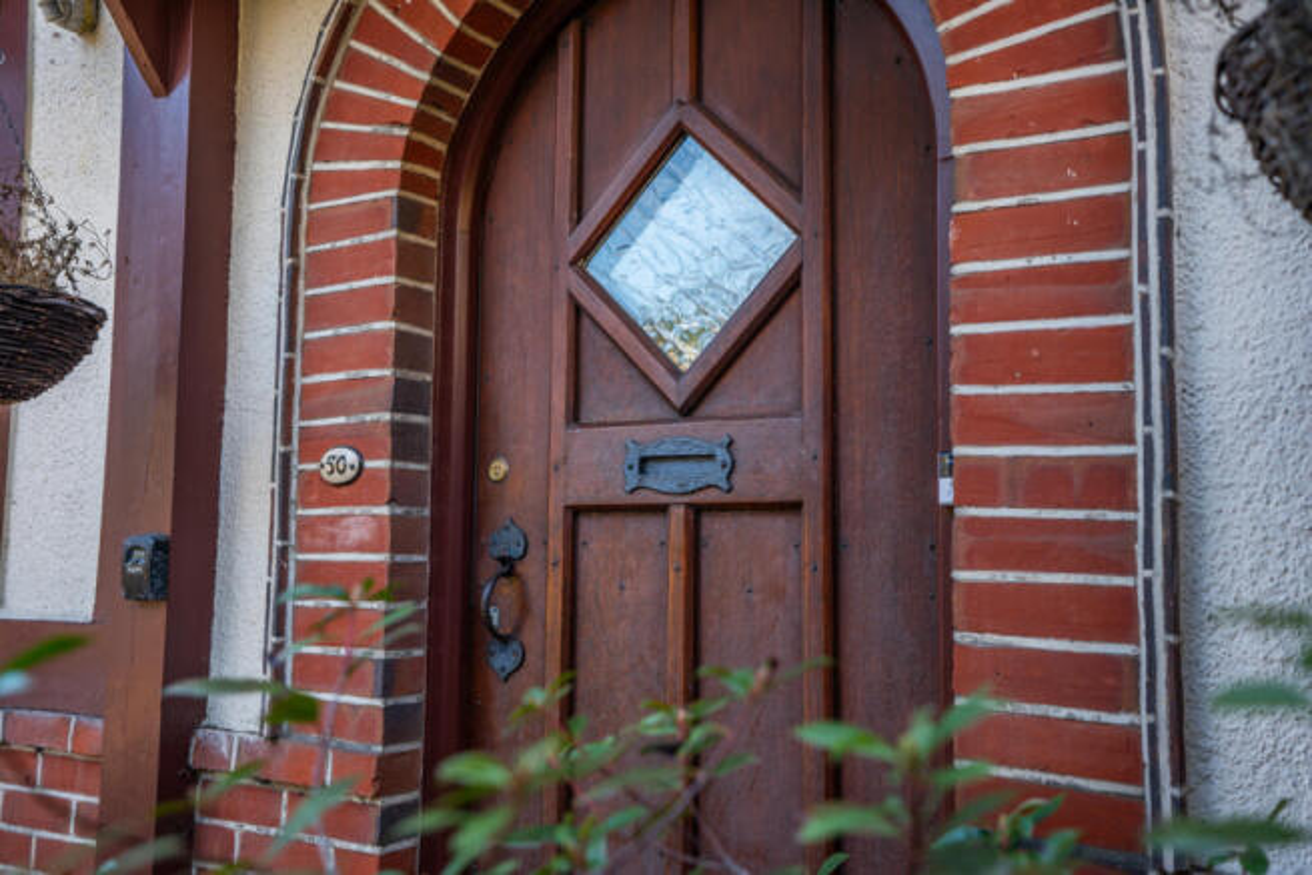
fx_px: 1276
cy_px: 438
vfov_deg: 37.9
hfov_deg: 54.4
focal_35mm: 35
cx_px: 656
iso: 250
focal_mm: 35
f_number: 3.2
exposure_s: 1/200
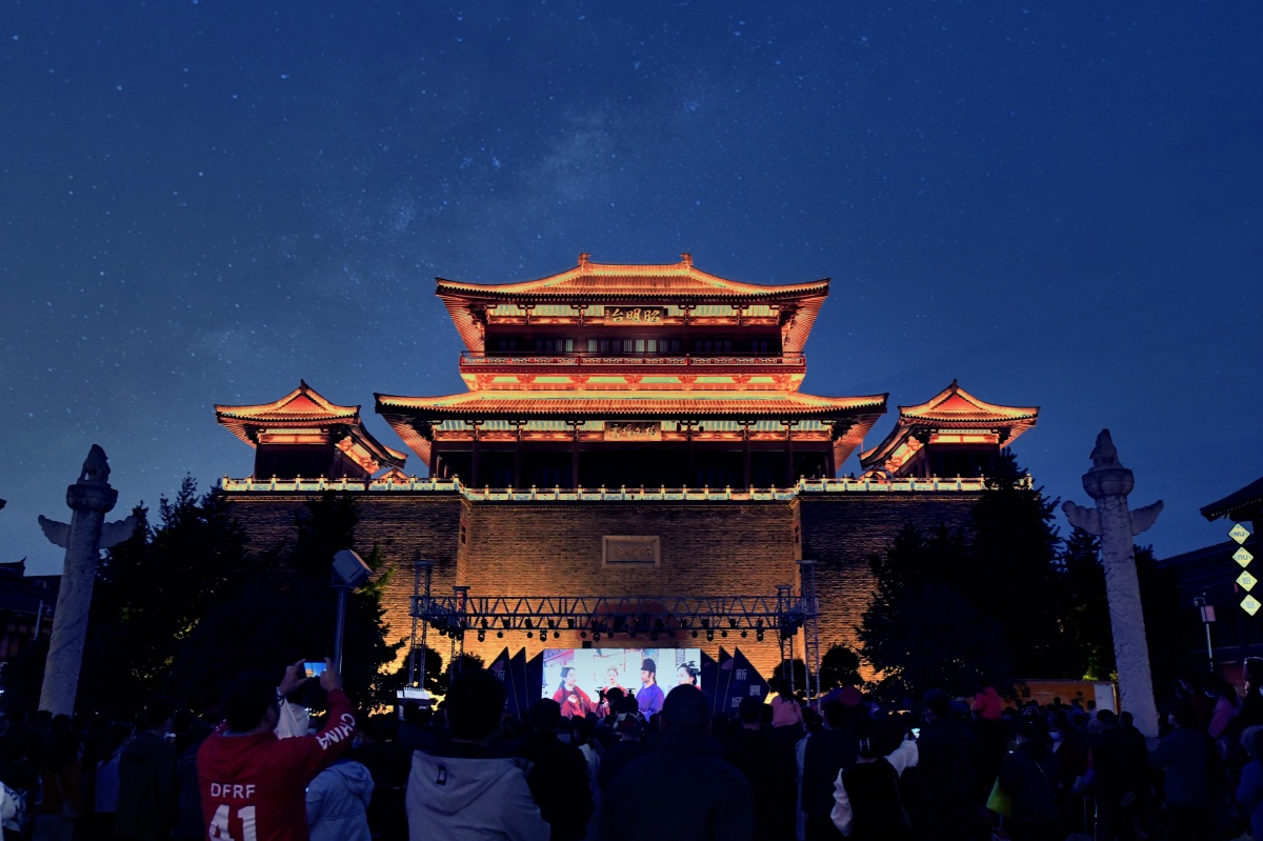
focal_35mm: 24
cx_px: 632
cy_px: 420
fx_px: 842
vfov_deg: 53.1
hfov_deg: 73.8
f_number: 4
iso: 6400
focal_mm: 24
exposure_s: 1/250
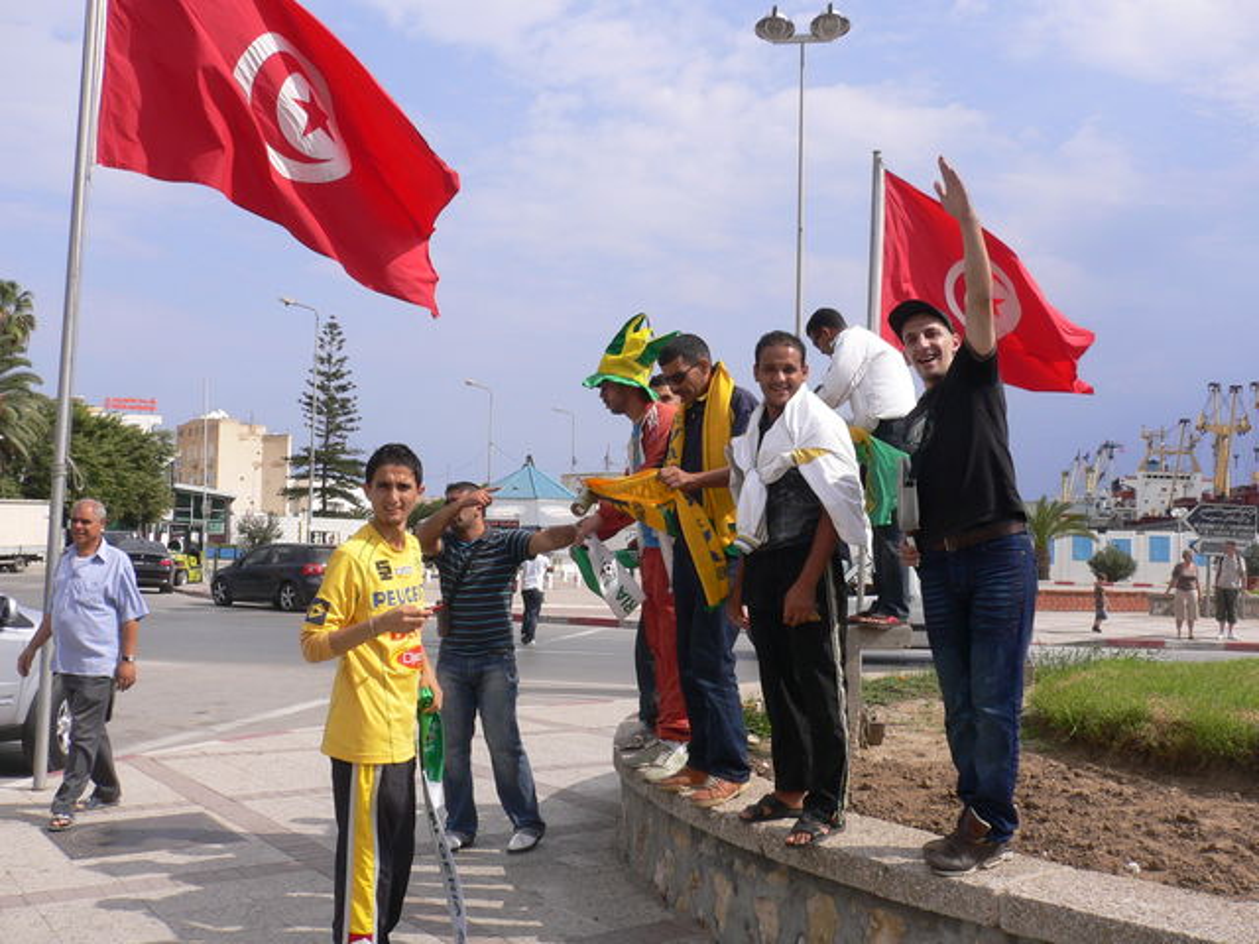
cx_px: 630
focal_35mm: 35
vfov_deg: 40.7
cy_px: 472
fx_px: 1273
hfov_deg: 52.6
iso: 80
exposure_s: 1/500
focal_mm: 5.8
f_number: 5.6
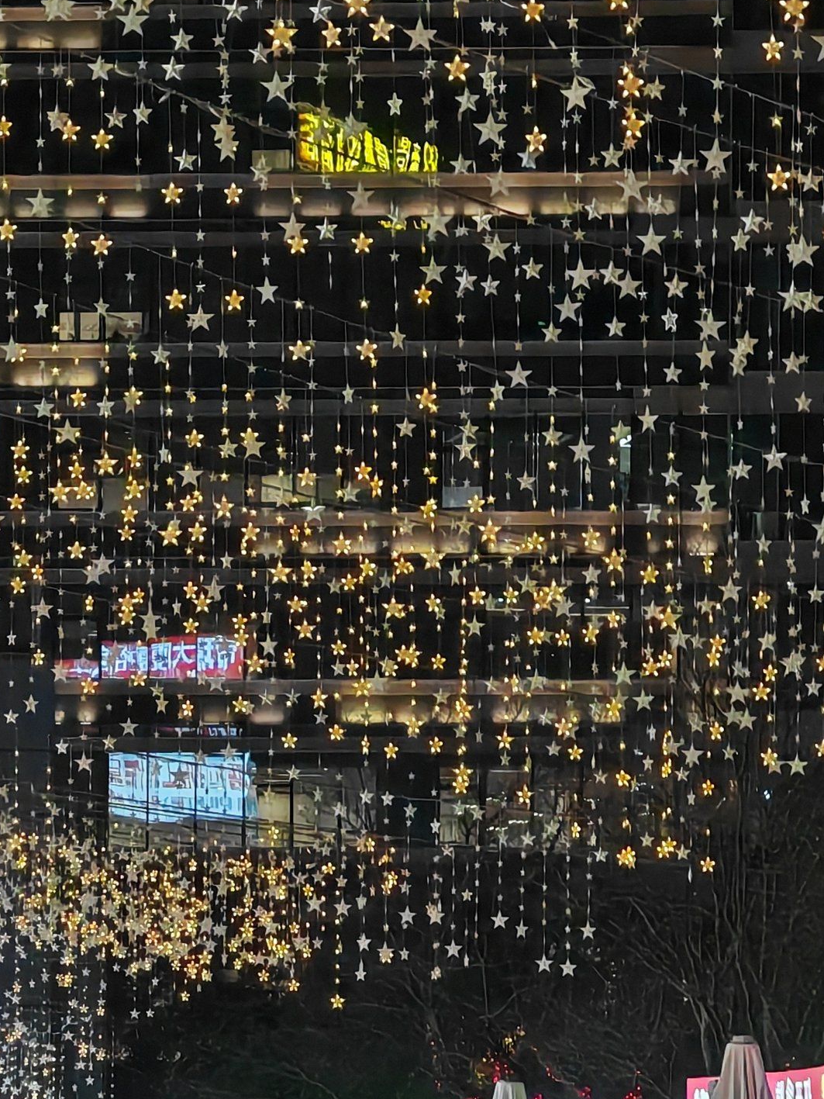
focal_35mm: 289
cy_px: 973
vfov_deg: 6.8
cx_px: 502
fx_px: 9171
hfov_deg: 5.1
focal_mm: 14.92
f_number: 3
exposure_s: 1/50
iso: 250
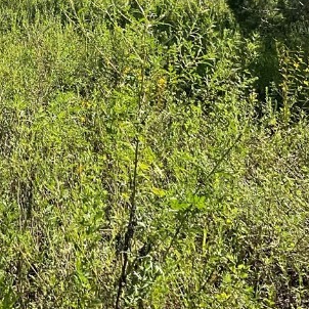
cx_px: -49
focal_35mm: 87
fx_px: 879
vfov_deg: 18.7
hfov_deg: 19.0
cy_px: -81
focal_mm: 3
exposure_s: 1/1626
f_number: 1.8
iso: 16
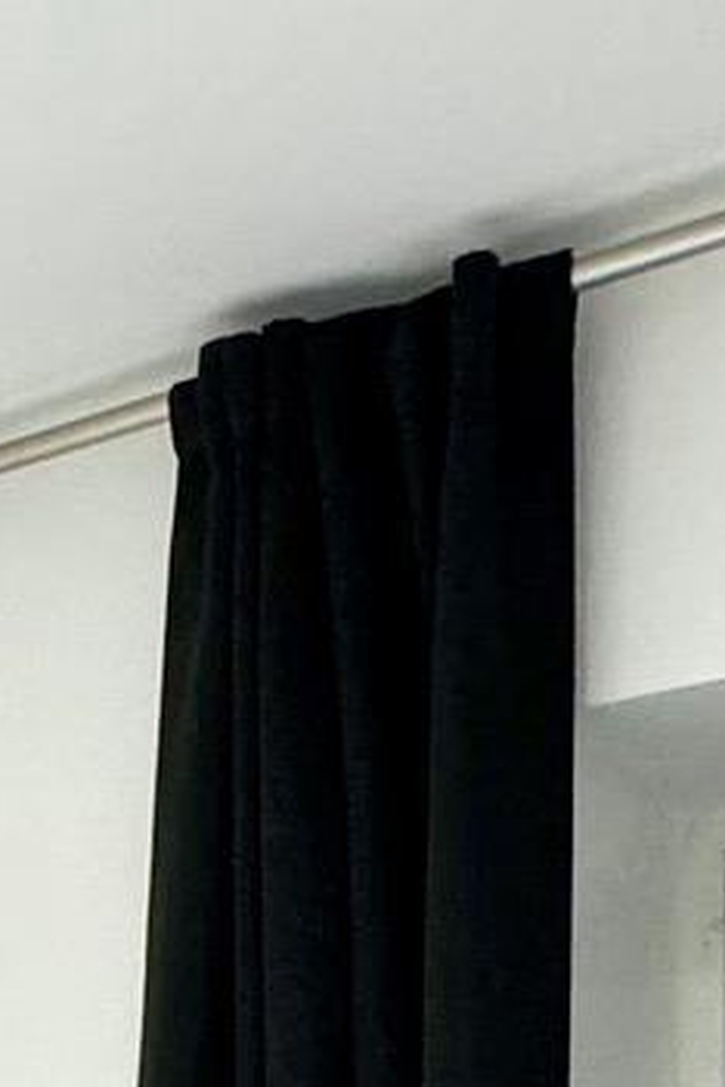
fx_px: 2568
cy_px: 1709
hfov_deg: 14.7
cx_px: -446
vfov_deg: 20.0
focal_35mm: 85
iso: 250
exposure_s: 1/120
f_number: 2.2
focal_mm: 2.22
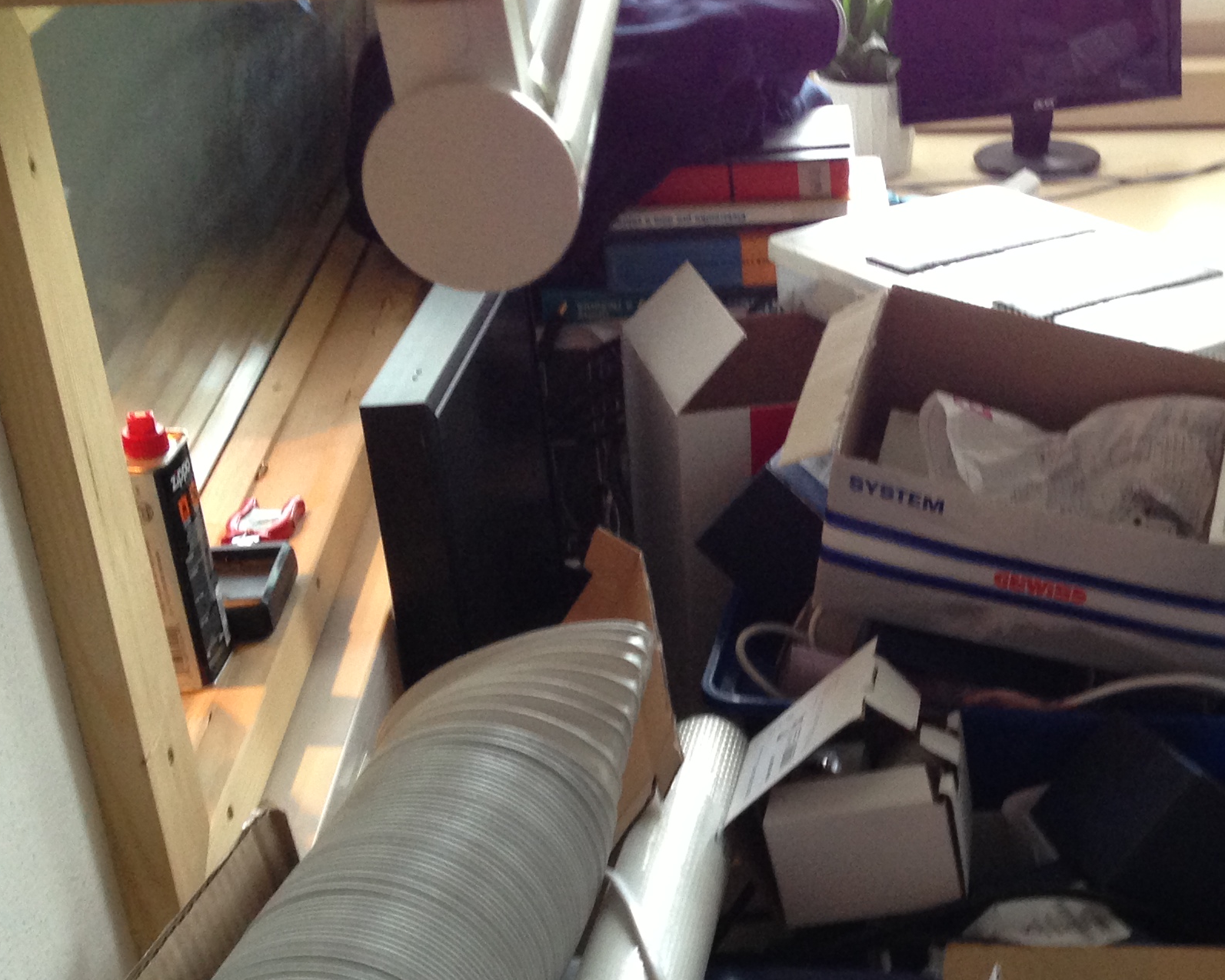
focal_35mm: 66
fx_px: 2393
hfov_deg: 27.8
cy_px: 772
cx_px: 1071
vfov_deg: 22.8
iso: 160
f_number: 2.4
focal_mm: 4.13
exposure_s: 1/20
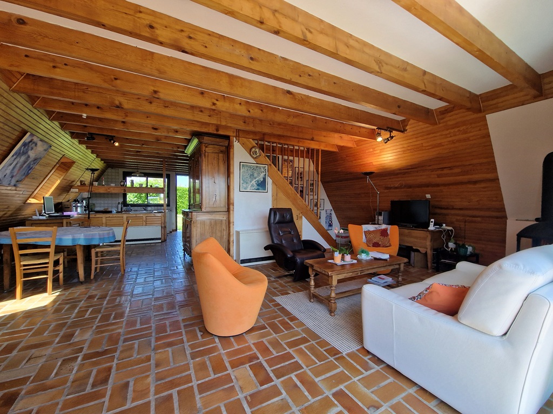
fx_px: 208
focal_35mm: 13
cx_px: 276
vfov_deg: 89.9
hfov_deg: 106.2
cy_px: 207
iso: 50
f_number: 2.2
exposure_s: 1/159
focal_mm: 2.2
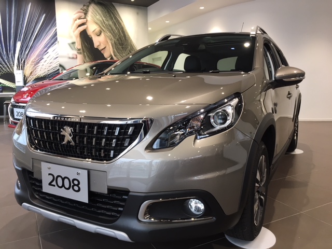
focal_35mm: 29
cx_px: 166
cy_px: 124
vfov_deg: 48.2
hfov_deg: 61.7
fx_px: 278
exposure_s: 1/30
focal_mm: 4.15
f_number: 2.2
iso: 32
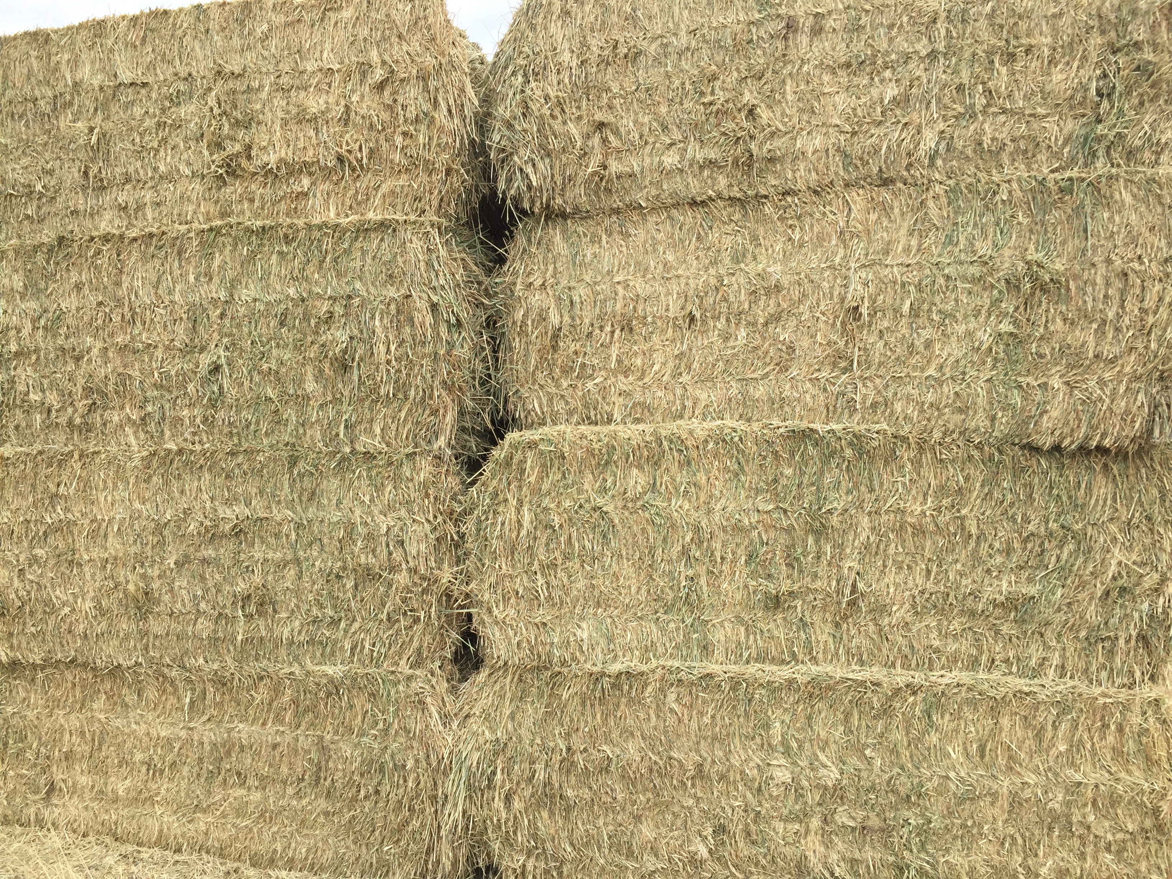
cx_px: 586
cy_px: 440
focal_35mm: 29
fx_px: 982
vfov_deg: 48.2
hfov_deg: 61.7
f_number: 2.2
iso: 32
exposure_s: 1/842
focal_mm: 4.15
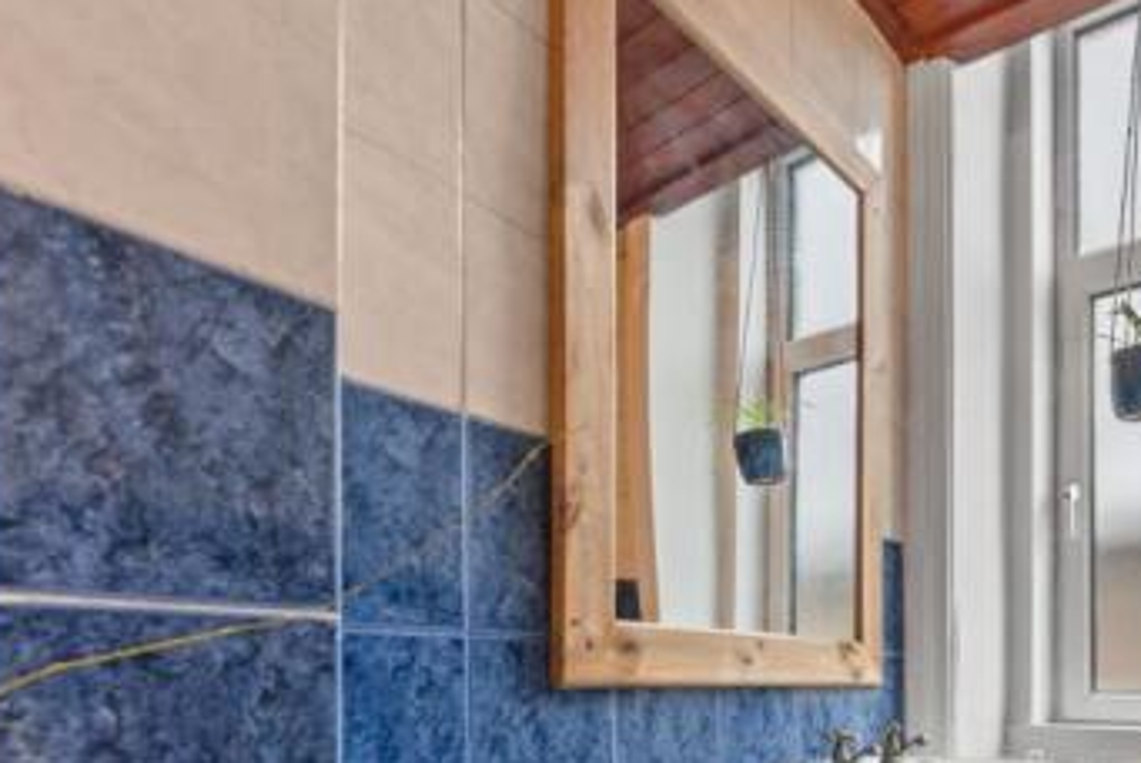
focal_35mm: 23
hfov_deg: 69.5
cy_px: 671
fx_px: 730
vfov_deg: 49.8
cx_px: 893
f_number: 7.1
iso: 320
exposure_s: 2.5
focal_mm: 12
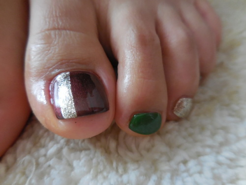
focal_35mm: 25
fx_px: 178
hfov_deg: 69.4
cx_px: 123
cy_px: 92
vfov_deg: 54.9
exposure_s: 1/15
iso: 400
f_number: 3.3
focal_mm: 4.5
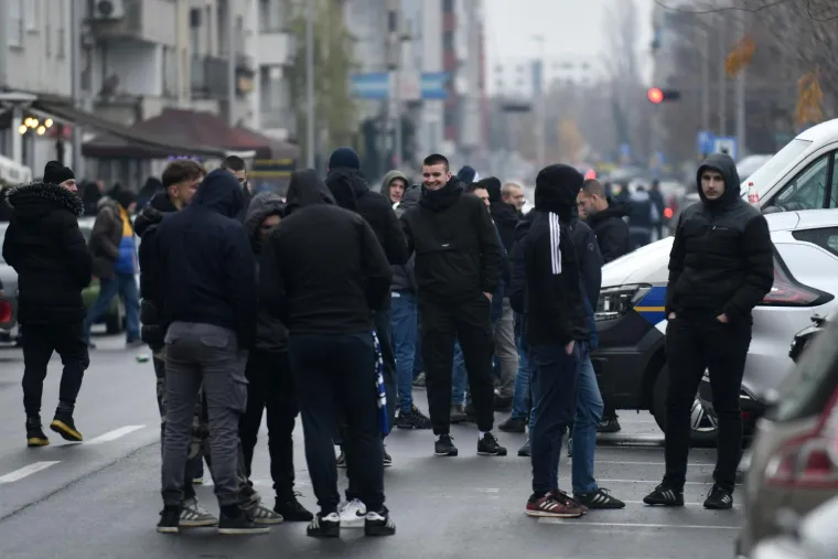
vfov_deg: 6.9
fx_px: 4656
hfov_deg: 10.3
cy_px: 280
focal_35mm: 200
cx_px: 419
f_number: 2.8
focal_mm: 200
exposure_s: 1/400
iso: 160
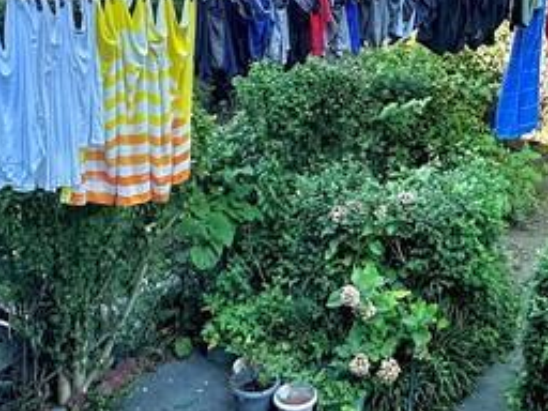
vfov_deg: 25.1
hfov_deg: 33.5
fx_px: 887
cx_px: 430
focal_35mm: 56
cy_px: 21
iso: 40
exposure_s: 1/477
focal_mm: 2.22
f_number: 2.2
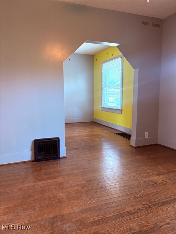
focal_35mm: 26
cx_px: 88
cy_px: 117
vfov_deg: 67.3
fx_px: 176
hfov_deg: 53.1
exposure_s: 1/60
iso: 200
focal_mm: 5.96
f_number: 1.6
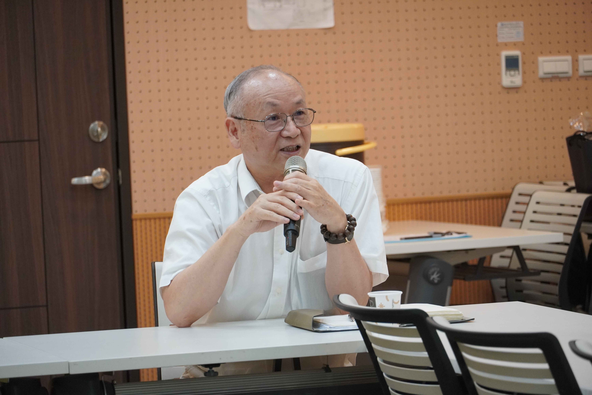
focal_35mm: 202
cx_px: 296
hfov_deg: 10.2
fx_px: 3330
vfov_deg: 6.8
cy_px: 198
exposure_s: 1/250
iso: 2000
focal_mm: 135
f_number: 5.6
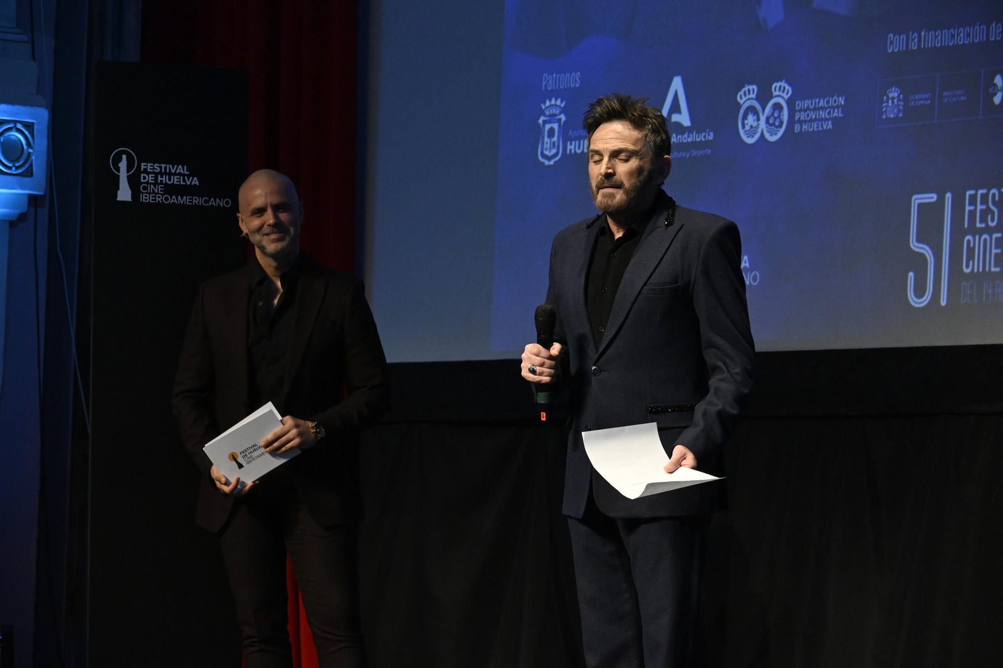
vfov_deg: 9.7
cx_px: 502
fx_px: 3927
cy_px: 334
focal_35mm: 141
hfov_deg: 14.6
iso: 4000
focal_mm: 94
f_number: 6.3
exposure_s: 1/200
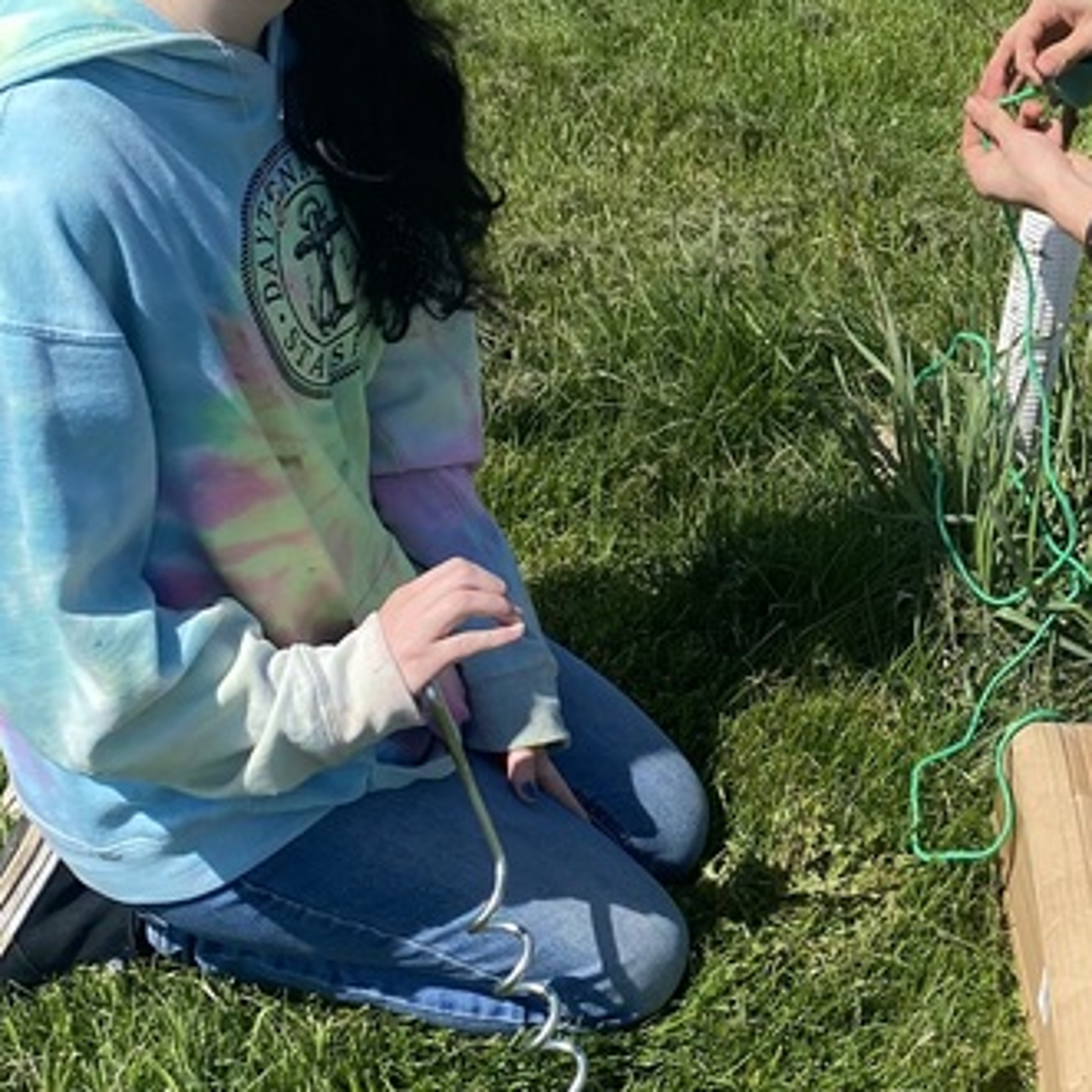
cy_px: 254
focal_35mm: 71
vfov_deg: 24.0
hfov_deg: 23.5
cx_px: 1043
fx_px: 2534
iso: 32
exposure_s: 1/2028
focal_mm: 4.25
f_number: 1.8
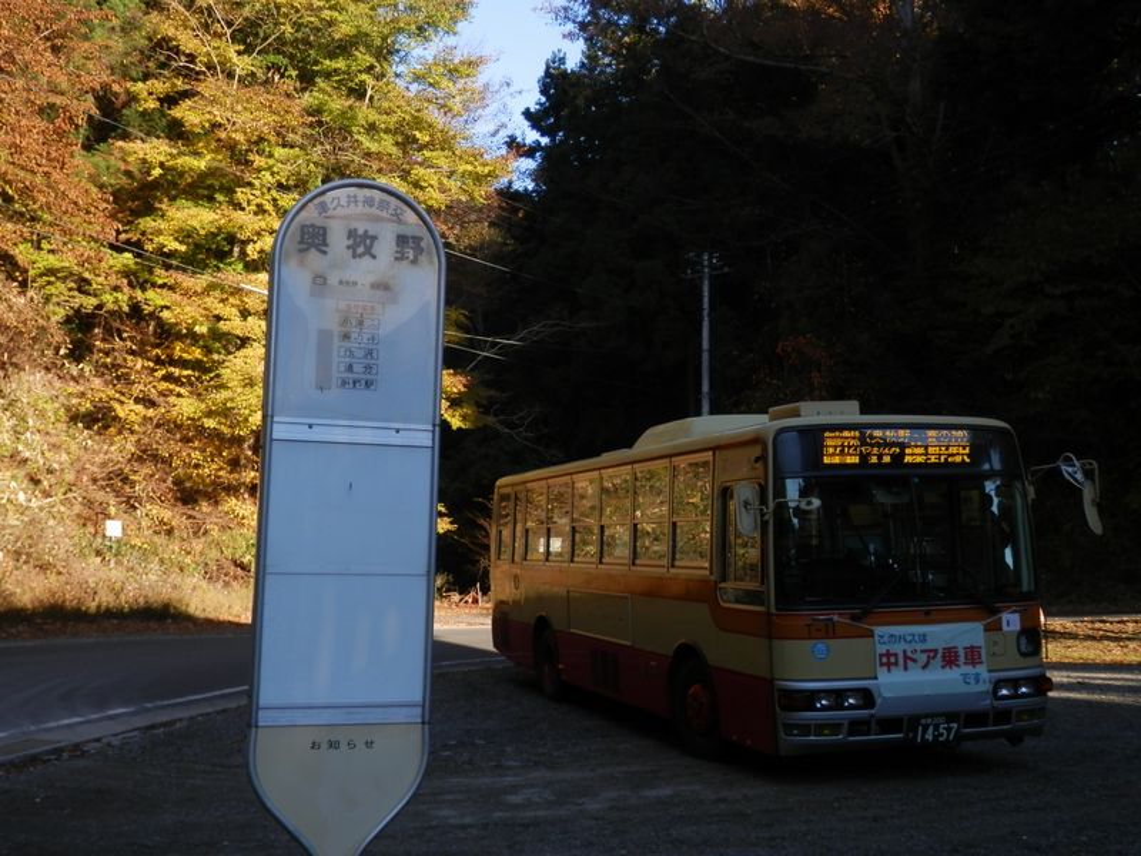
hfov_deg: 50.1
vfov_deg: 38.7
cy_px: 428
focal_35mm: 37
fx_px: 1220
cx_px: 570
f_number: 3.6
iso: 80
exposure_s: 1/200
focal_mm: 6.6
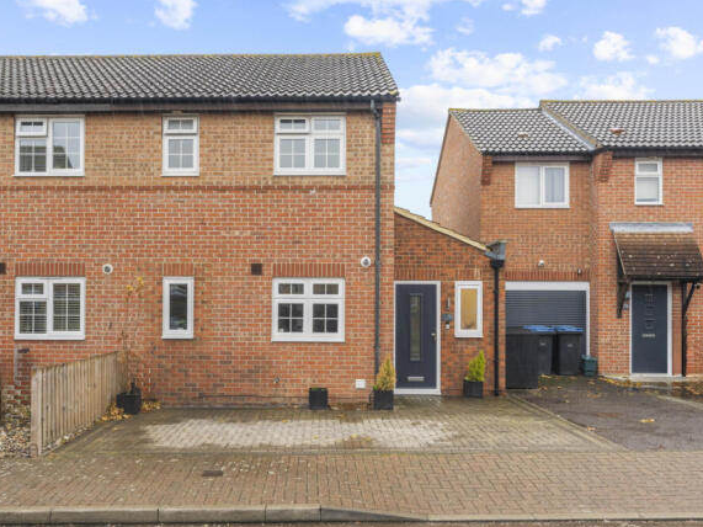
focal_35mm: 32
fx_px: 650
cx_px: 311
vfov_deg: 44.1
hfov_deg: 56.7
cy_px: 268
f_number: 8
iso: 320
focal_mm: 29
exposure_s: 1/60
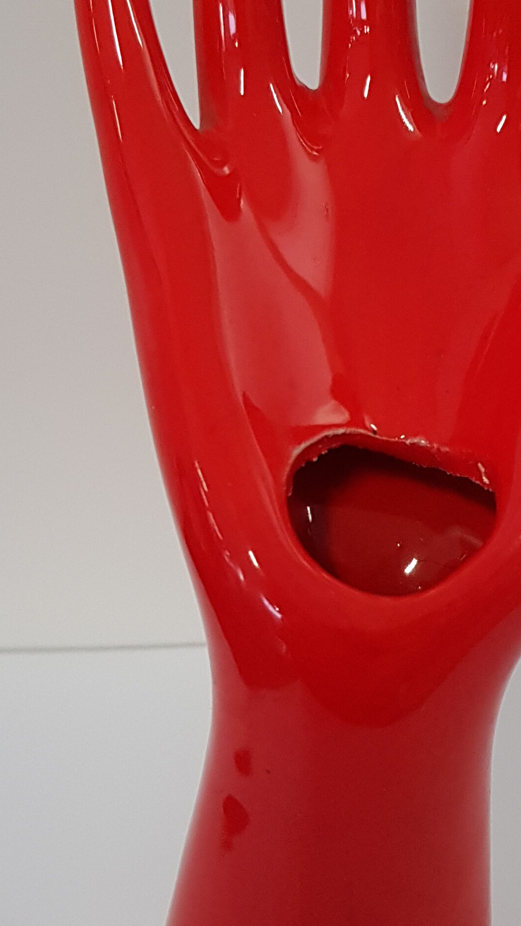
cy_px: 467
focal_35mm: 61
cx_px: 382
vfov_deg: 34.4
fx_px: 1498
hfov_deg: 19.6
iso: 200
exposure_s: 1/50
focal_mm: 4.2
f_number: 1.7
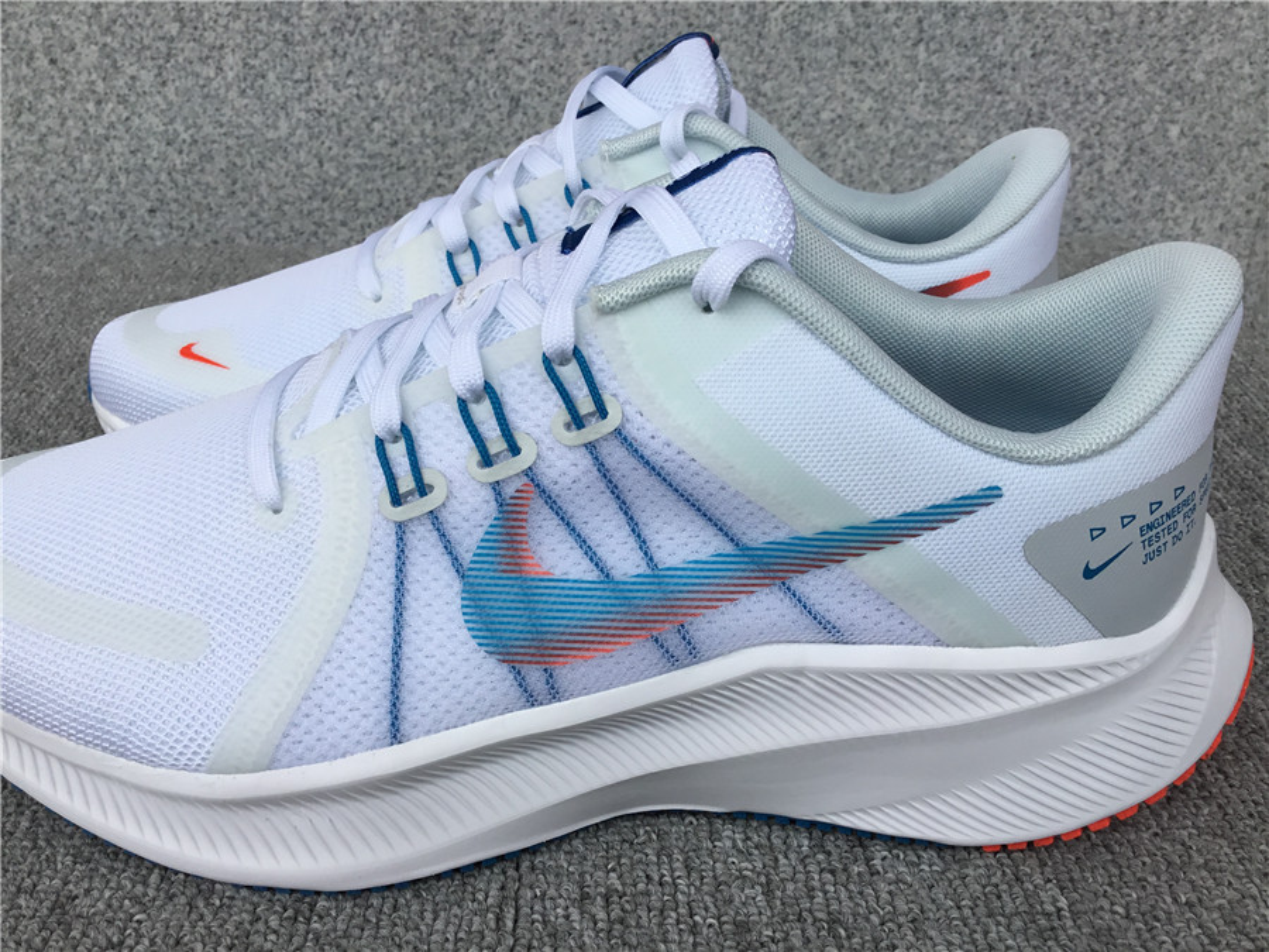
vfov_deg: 45.4
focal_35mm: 31
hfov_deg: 58.4
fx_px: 1136
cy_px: 476
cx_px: 634
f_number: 2.4
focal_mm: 3.3
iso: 25
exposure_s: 1/212
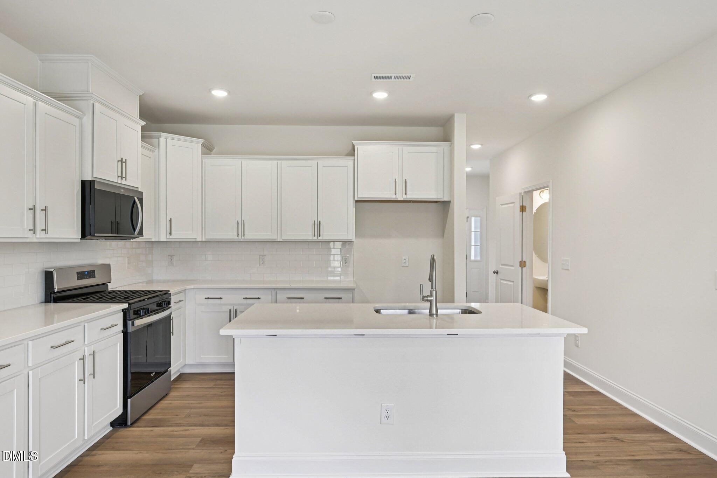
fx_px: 418
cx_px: 358
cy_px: 239
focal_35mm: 21
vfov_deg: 59.5
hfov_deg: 81.2
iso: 280
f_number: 8
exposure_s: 1/20
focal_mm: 21
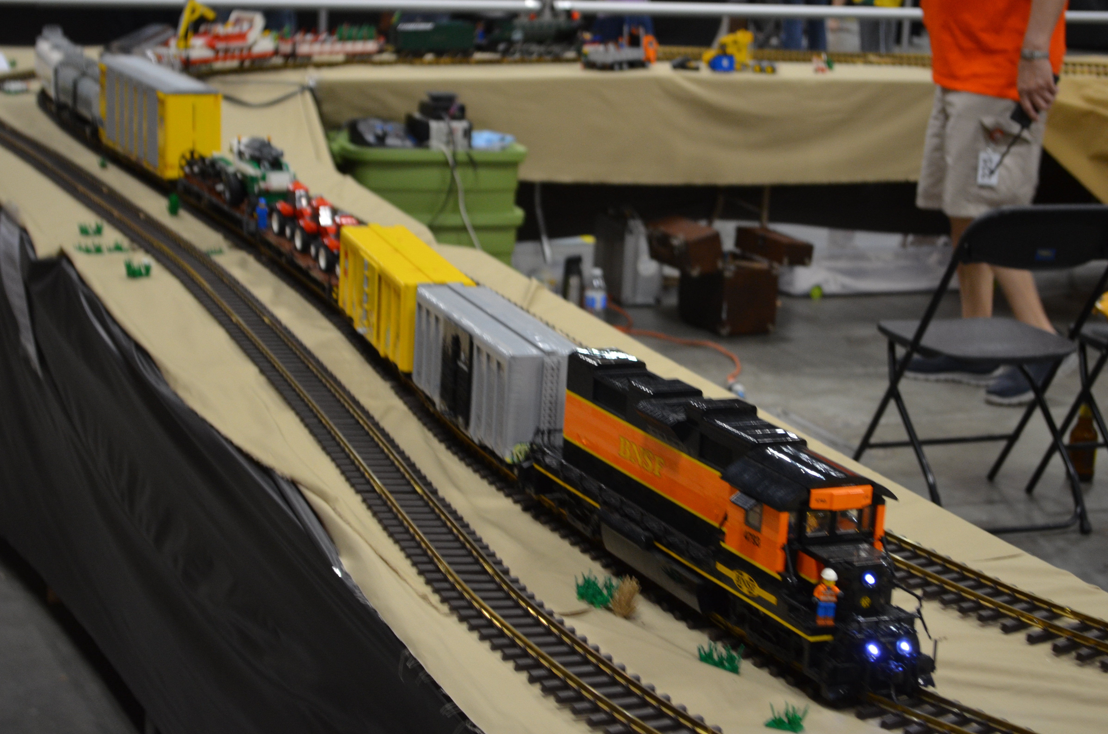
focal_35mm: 74
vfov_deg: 18.3
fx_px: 2273
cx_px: 555
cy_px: 363
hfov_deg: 27.4
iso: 1000
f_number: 5.3
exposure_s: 1/30
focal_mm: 48
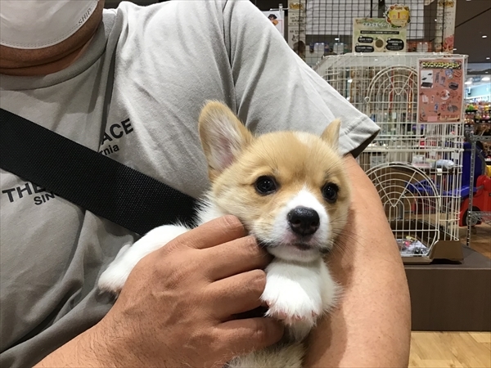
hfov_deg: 58.4
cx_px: 246
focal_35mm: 31
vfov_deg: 45.4
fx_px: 440
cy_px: 184
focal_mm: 3.3
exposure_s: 1/30
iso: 64
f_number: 2.4
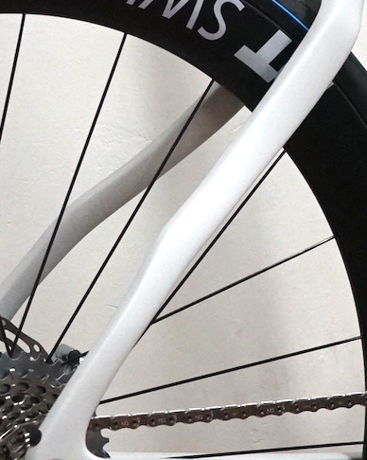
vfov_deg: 7.6
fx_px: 3426
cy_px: 25
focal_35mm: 252
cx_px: 488
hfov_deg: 6.1
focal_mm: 58
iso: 2500
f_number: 5
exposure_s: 1/160
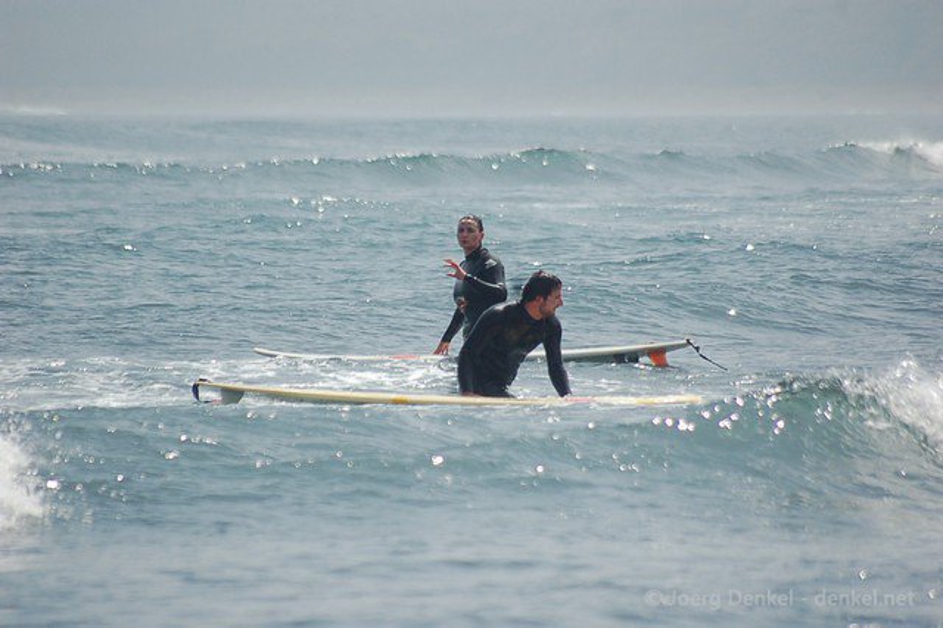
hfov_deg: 4.6
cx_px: 472
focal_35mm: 450
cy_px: 314
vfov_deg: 3.1
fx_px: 11781
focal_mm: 300
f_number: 6
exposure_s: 1/2000
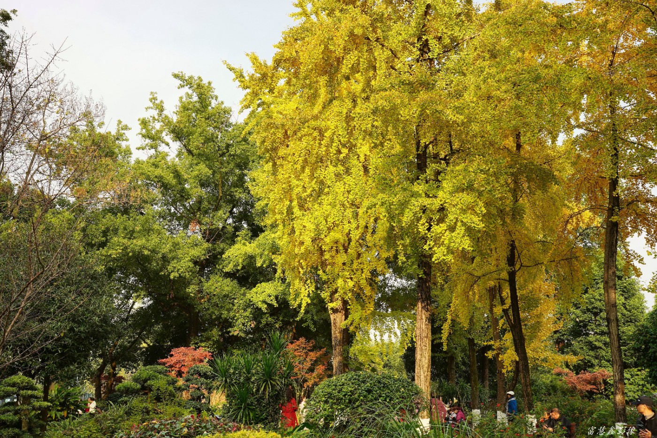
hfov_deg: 47.4
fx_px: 748
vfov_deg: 32.6
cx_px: 328
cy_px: 219
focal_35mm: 41
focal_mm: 41
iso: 160
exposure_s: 1/80
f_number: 11
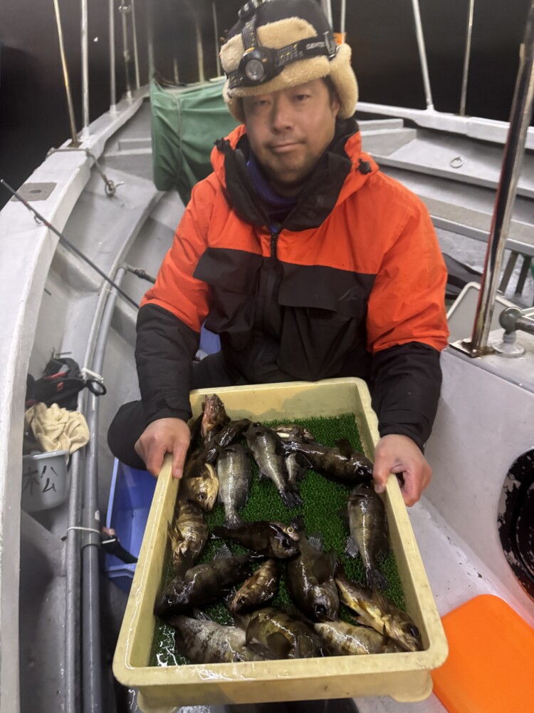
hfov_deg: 56.8
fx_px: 494
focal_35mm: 24
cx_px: 267
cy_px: 356
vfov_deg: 71.6
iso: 1250
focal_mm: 6.76
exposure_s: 1/30
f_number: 1.78
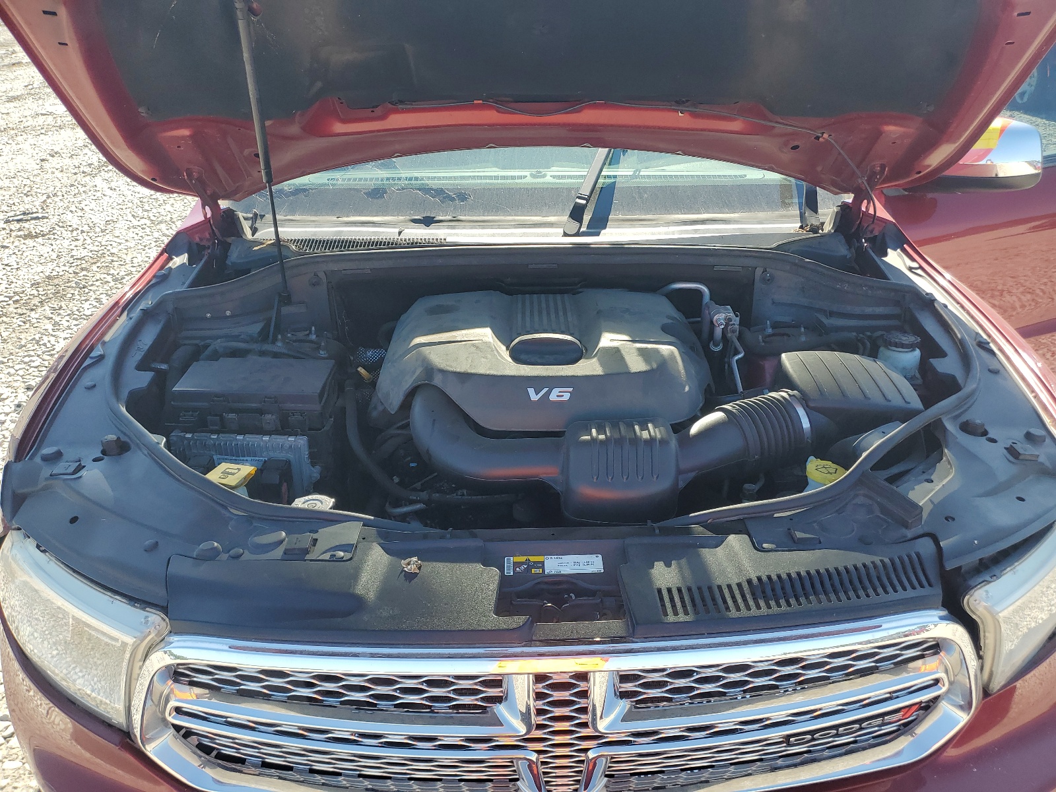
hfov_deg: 67.3
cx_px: 528
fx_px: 793
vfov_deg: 53.1
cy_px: 396
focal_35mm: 26
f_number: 1.5
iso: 50
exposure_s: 1/833
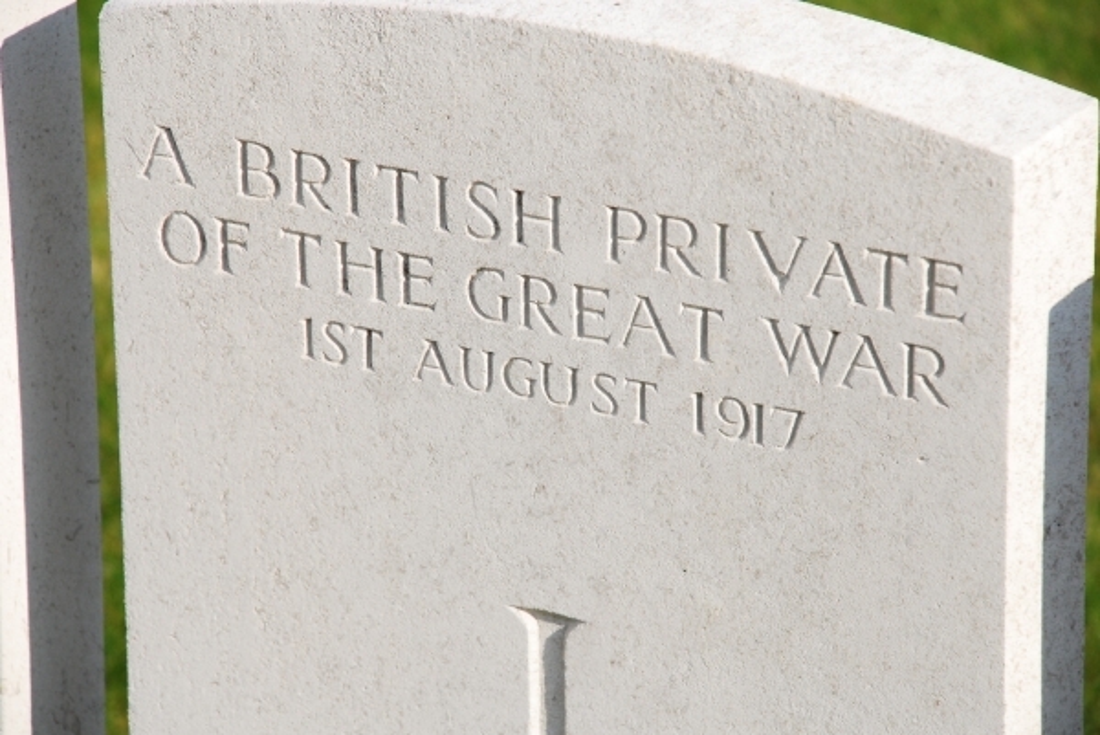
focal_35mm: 202
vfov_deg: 6.8
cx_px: 550
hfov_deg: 10.2
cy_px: 368
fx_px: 6192
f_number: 10
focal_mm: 135
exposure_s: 1/1600
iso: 800
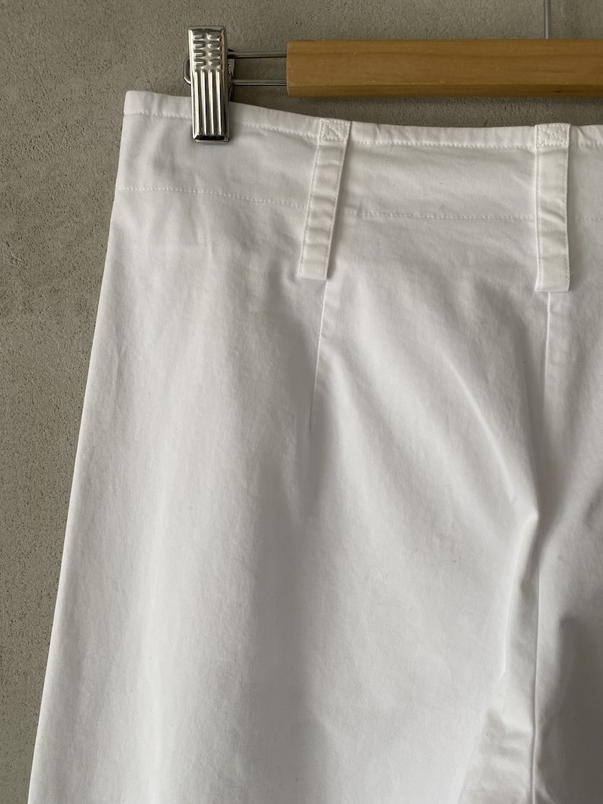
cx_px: 302
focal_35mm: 26
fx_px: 604
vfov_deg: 67.3
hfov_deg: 53.1
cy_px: 402
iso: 125
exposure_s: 1/111
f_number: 1.8
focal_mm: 4.25
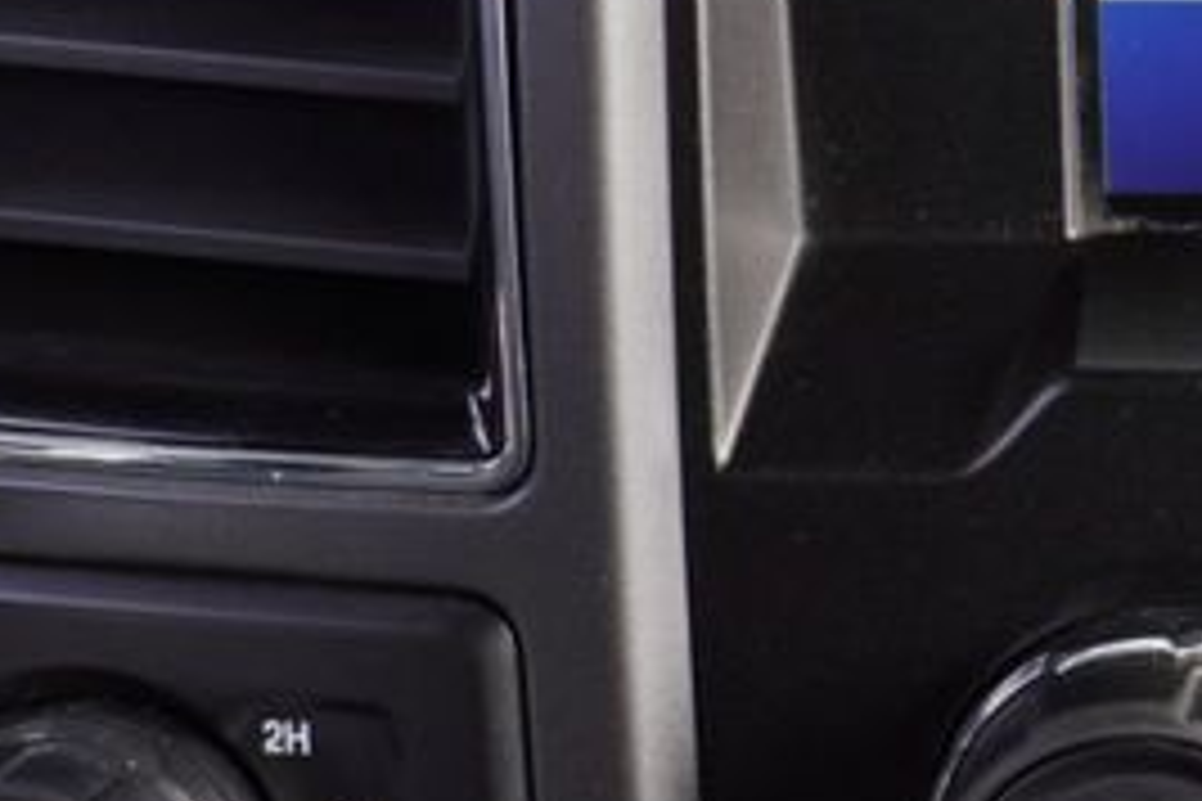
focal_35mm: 115
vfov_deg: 11.8
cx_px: 1976
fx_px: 3839
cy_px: -40
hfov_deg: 15.8
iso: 100
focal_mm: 20
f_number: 4
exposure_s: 1/60
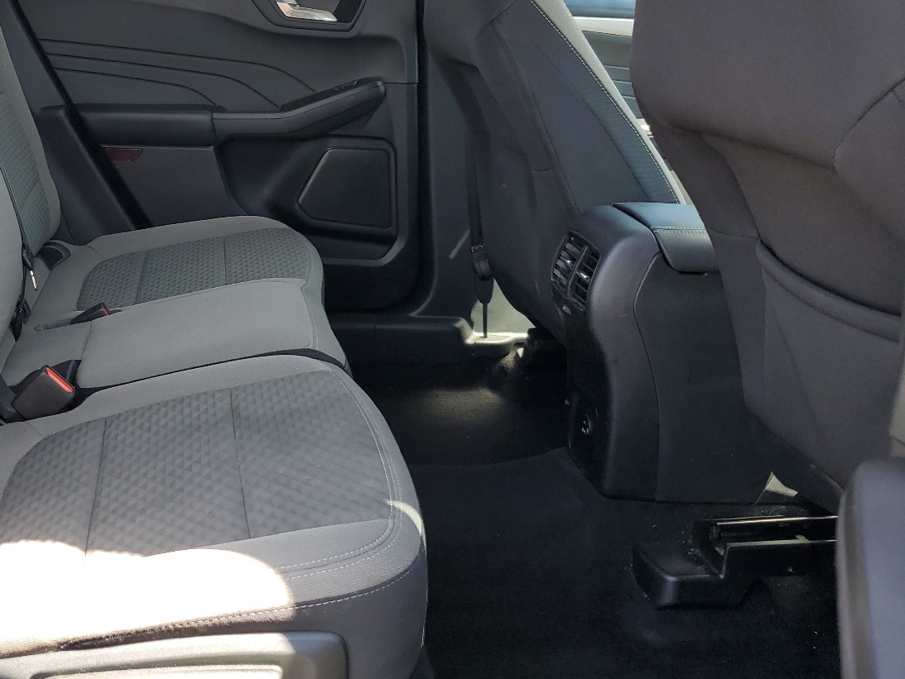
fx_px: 993
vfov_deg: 37.5
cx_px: 284
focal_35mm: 38
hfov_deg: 48.0
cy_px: 253
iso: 50
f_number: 1.5
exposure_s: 1/182
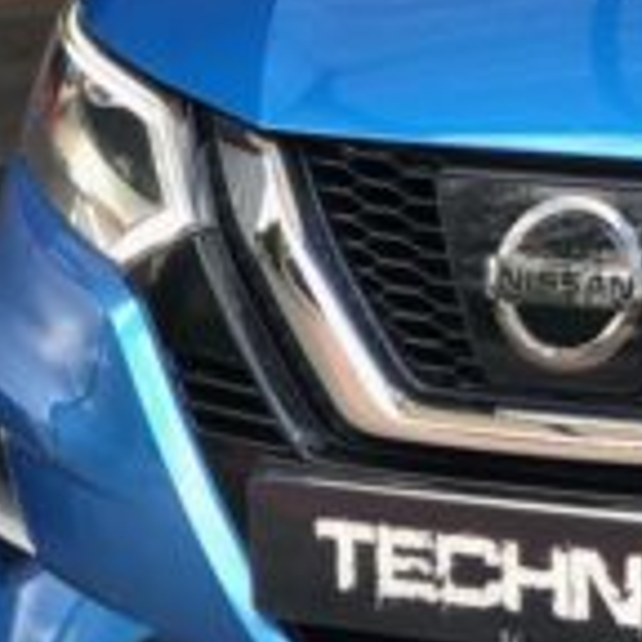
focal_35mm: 280
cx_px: 1489
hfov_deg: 6.0
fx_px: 5875
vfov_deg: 6.2
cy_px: -49
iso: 32
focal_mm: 6.6
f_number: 2.8
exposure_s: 1/120
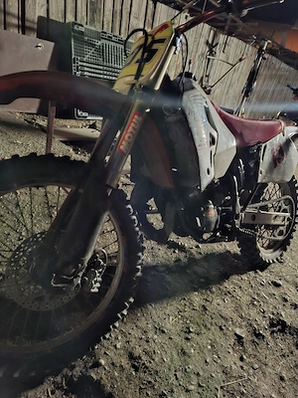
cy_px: 199
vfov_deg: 73.9
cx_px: 149
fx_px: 264
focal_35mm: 23
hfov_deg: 58.9
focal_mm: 5.54
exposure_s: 1/6
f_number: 1.8
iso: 2000
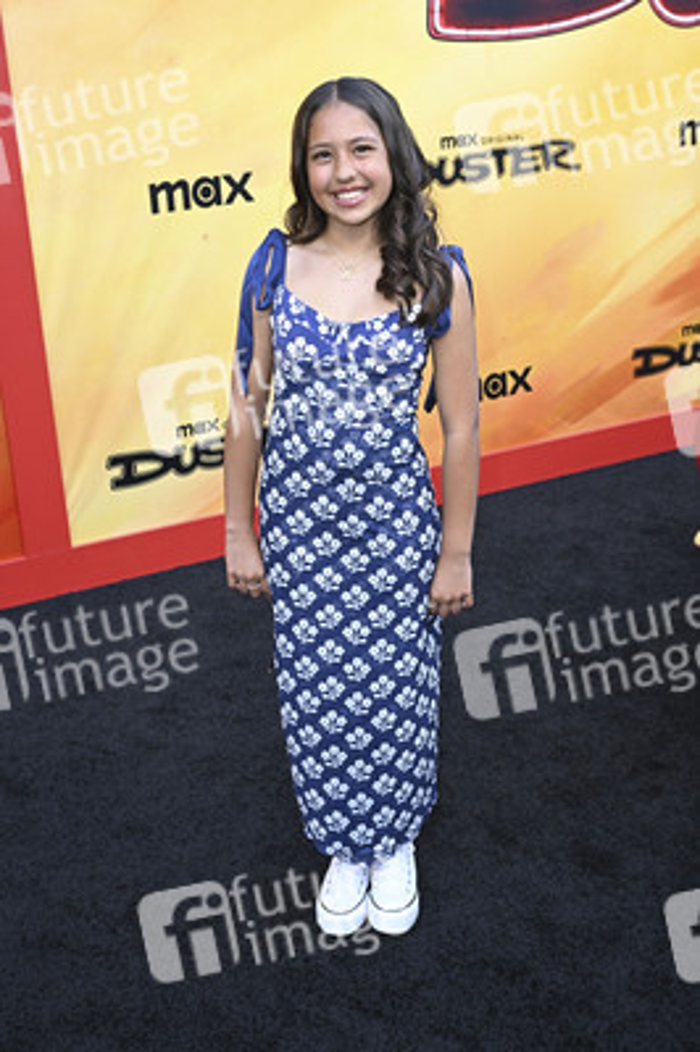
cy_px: 526
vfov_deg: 43.6
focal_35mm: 45
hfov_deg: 29.8
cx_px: 350
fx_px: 1315
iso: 1250
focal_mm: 45
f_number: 5.6
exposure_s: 1/200
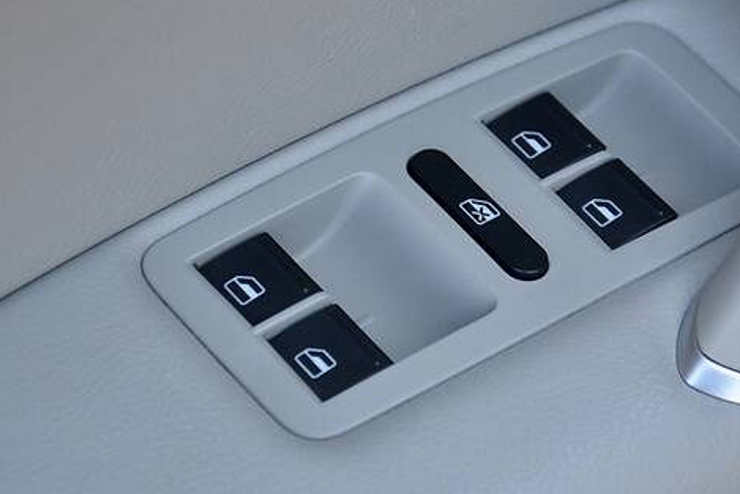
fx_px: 4459
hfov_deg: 9.5
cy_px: 158
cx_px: 448
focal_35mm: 217
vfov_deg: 6.3
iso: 400
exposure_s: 1/100
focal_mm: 85
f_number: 5.6
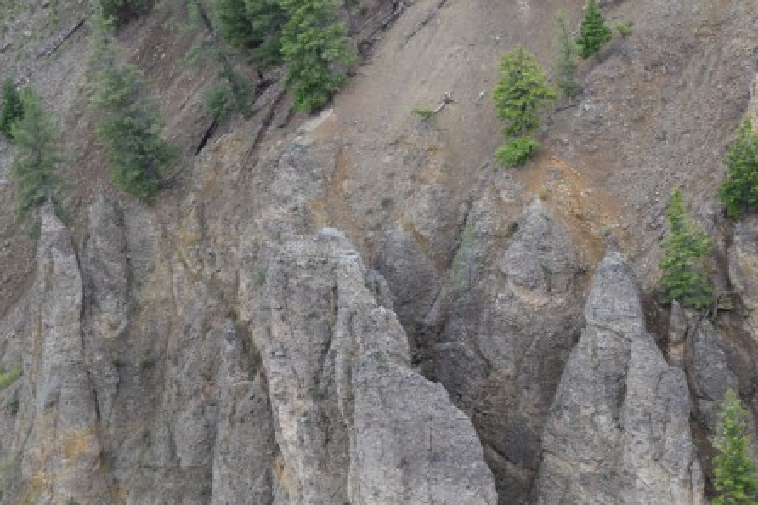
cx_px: 697
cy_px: 372
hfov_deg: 15.5
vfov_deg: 10.4
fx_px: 2757
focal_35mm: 131
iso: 400
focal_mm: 38
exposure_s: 1/250
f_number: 8
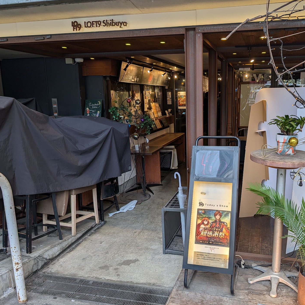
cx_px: 189
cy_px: 153
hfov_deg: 55.0
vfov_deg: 55.6
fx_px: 289
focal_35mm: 29
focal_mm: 6.9
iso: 20
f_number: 1.68
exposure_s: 1/114
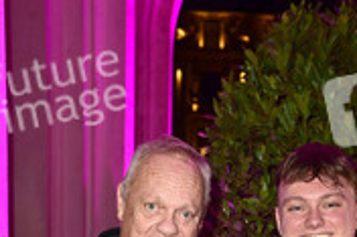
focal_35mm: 100
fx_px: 991
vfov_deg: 12.6
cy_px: 403
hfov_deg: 20.3
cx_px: 243
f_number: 5.6
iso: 1600
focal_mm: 44
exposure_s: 1/125
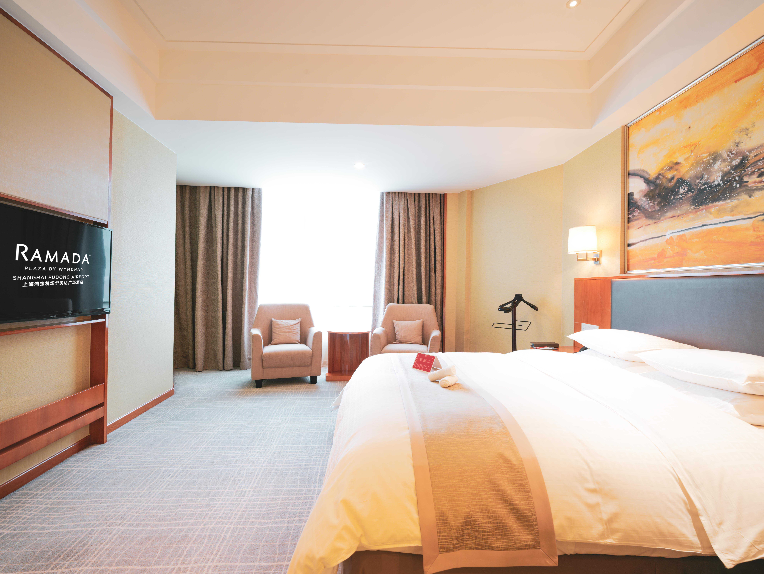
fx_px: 353
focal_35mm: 16
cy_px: 287
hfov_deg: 94.5
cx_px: 382
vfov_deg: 78.2
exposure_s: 1.4
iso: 100
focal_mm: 21
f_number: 11
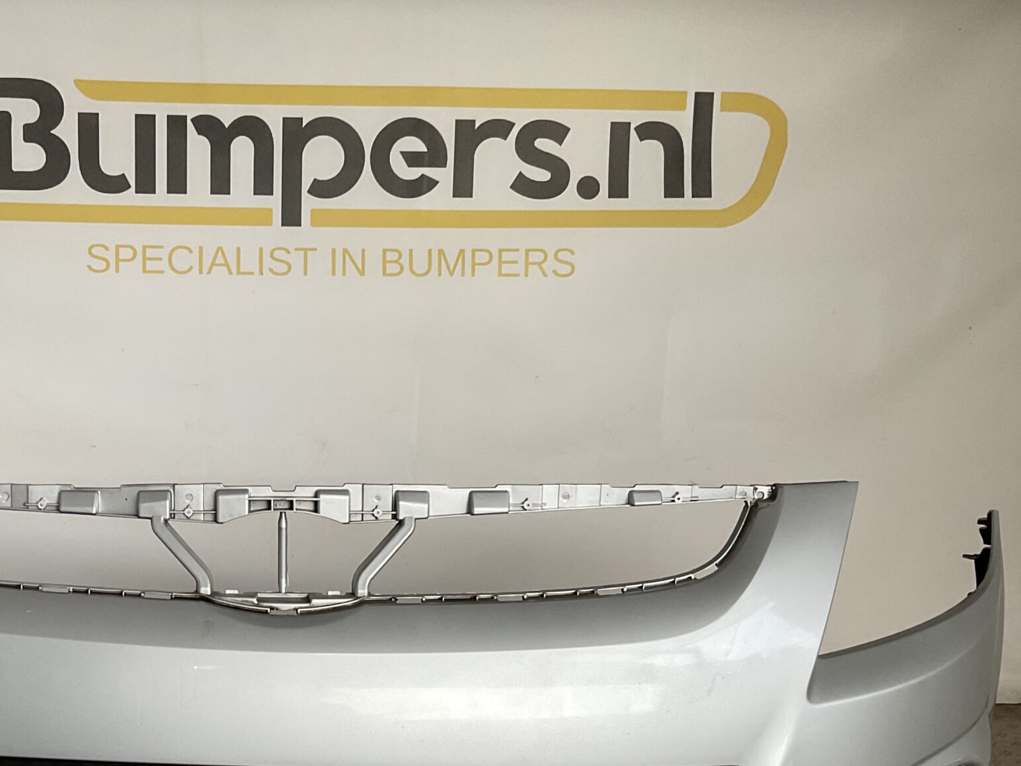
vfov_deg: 29.7
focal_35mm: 48
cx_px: 238
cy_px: 582
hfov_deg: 38.5
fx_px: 1416
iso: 50
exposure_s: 1/50
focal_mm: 3
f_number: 1.8
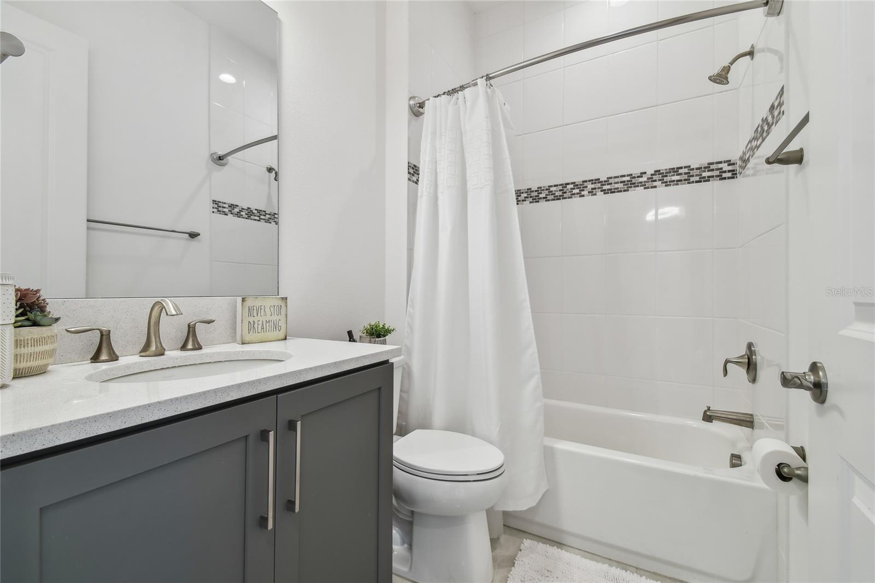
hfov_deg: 100.4
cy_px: 292
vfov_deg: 77.3
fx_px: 364
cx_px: 438
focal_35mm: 15
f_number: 7.1
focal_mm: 10
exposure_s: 1/8
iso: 100
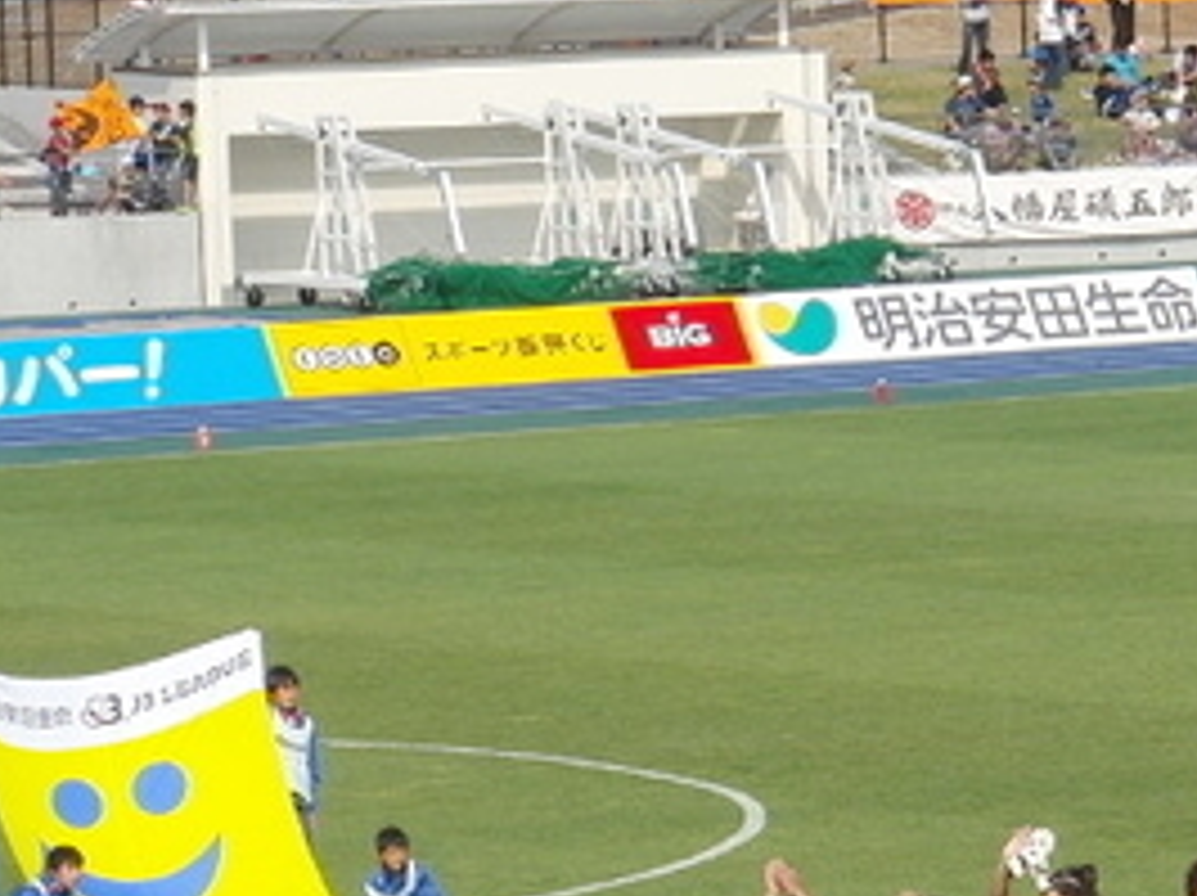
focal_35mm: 325
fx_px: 11228
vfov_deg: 4.6
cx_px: 1508
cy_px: 770
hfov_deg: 6.1
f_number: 5
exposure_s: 1/320
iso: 100
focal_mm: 18.8
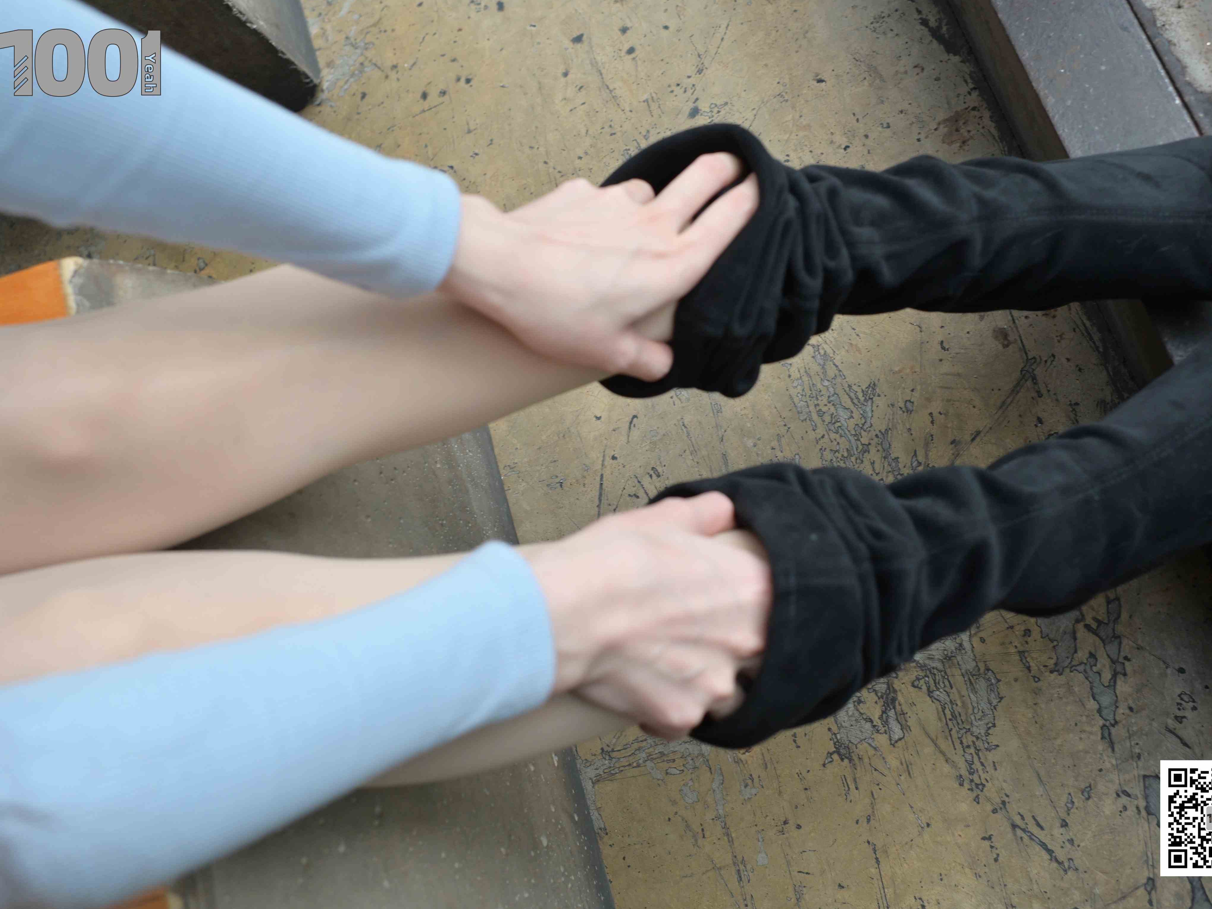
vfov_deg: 37.7
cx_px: 641
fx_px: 1330
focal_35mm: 38
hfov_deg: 49.0
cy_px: 454
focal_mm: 35
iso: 800
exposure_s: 1/125
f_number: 5
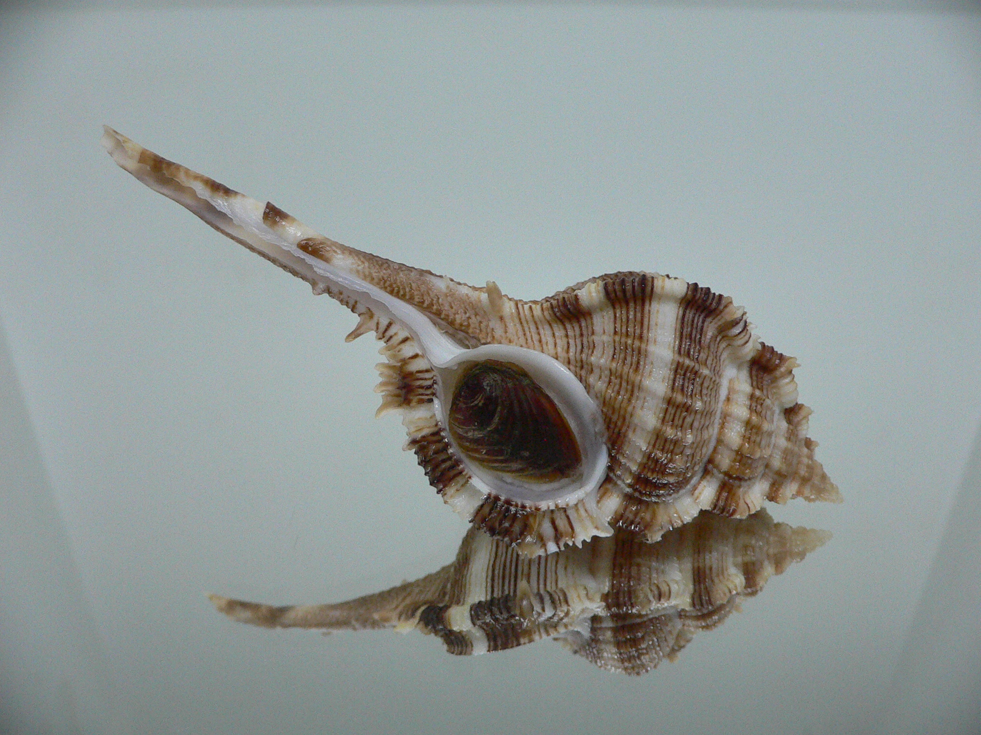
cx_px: 490
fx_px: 992
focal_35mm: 35
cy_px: 368
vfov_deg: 40.7
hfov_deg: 52.6
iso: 200
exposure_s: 1/60
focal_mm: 4.6
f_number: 2.8
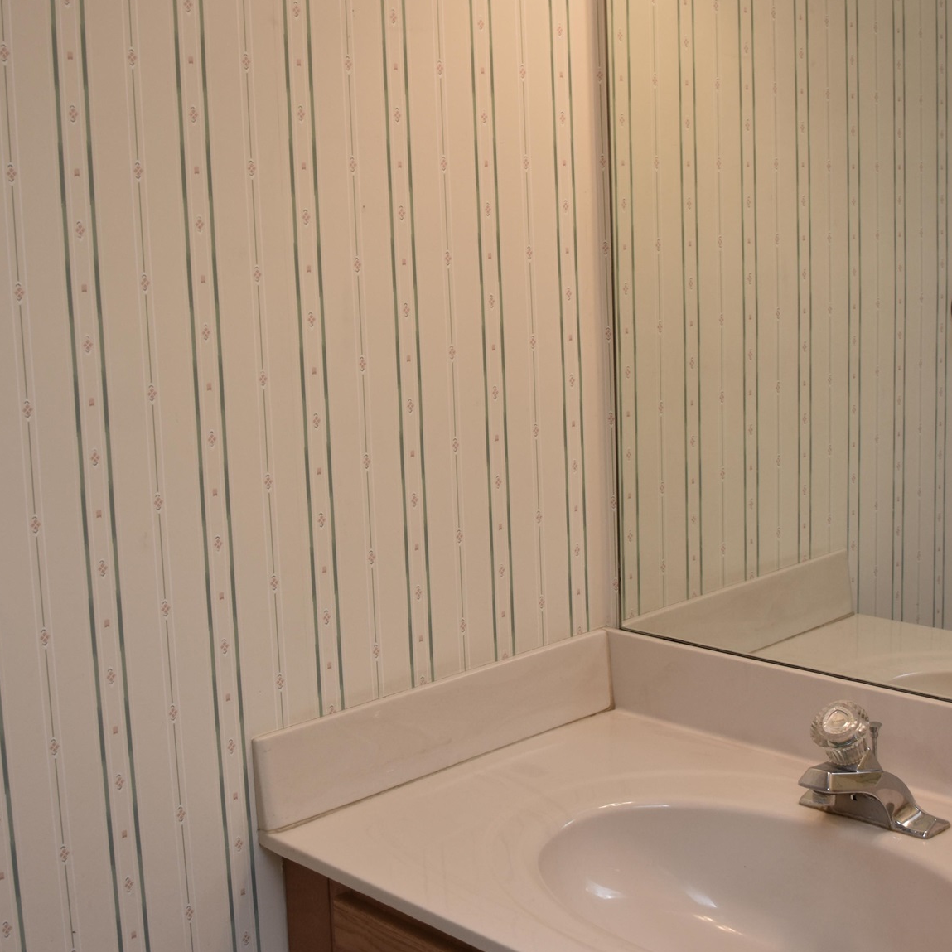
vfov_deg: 36.6
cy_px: 379
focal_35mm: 46
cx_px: 433
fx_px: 1431
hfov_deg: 36.8
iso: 200
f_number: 5
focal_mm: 18
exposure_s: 1/100
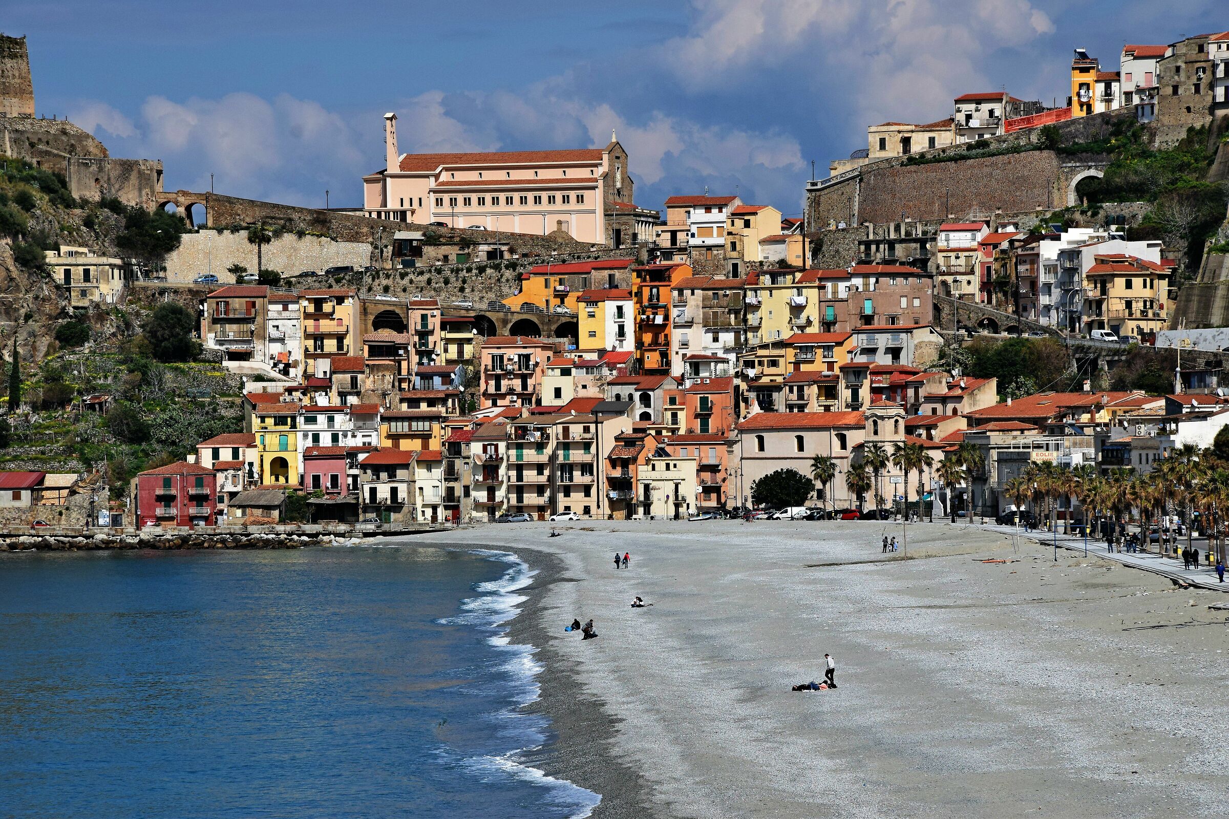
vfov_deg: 8.7
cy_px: 410
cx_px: 614
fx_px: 5376
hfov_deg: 13.0
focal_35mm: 158
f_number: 13
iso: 640
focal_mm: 105
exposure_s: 1/1000
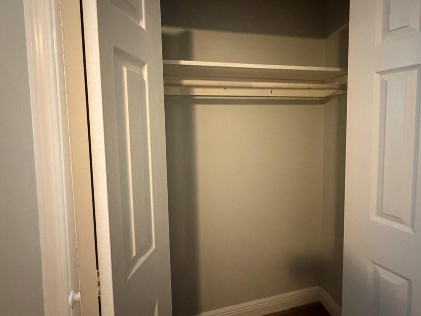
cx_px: 236
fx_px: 207
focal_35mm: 17
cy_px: 136
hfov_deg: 90.6
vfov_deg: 74.3
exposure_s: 1/40
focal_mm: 2.22
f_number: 2.2
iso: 1000
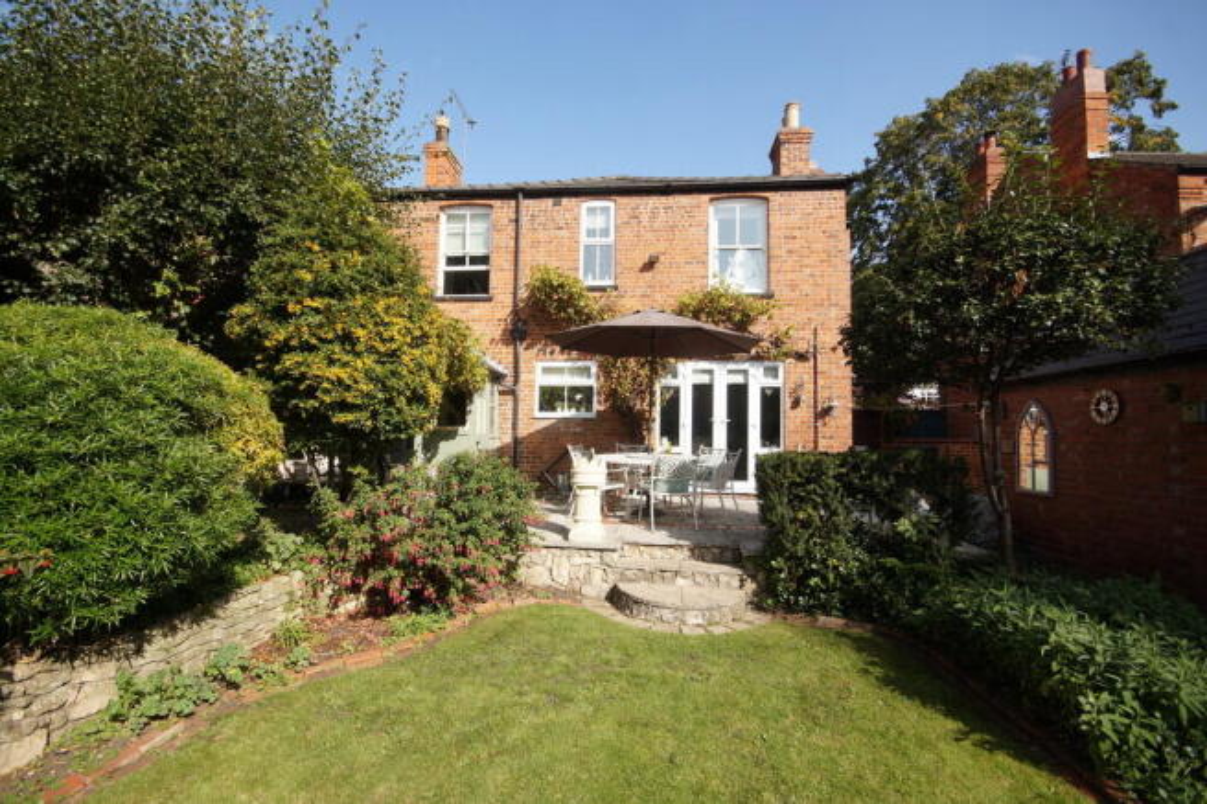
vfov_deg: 77.3
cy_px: 402
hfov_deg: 100.4
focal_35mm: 15
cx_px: 604
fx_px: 503
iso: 100
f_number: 7.1
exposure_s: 1/200
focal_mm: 10
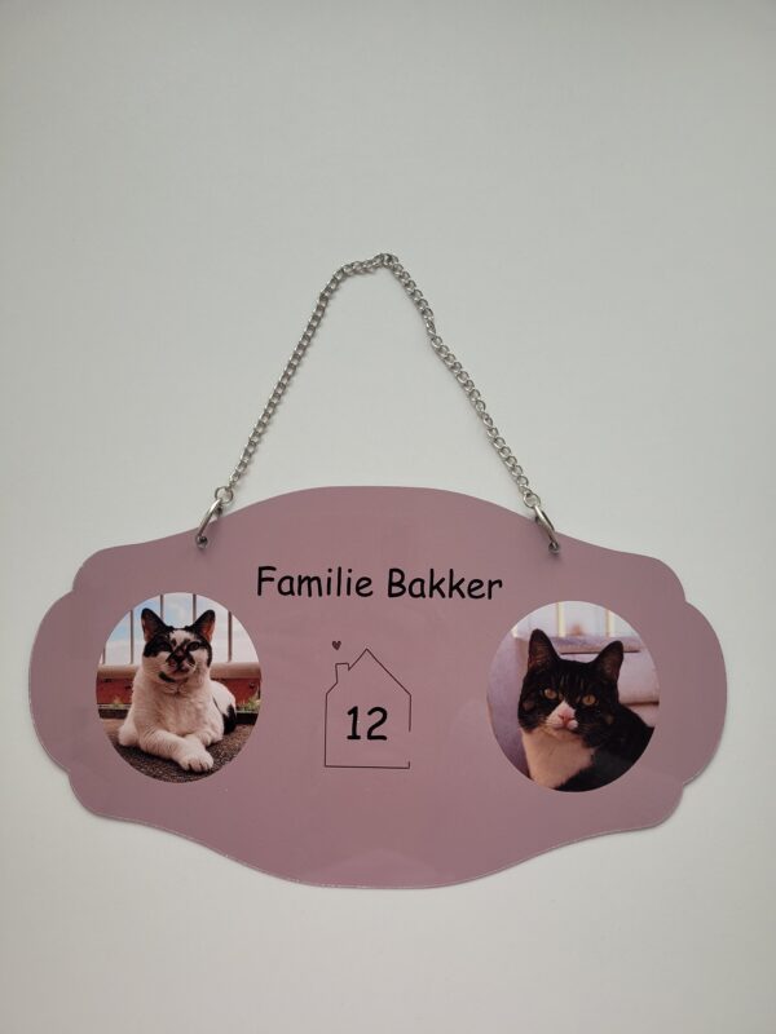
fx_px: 777
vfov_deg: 67.3
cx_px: 388
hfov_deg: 53.1
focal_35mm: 26
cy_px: 517
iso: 40
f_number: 1.8
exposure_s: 1/116
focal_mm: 5.4
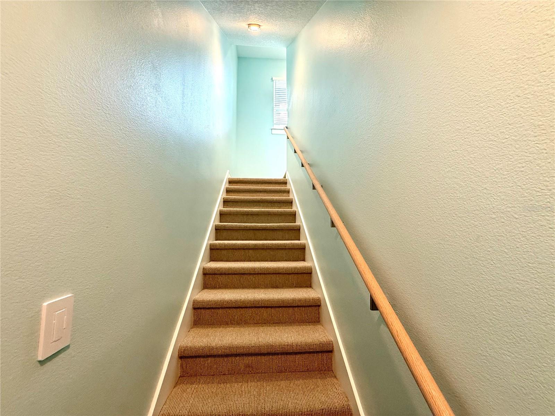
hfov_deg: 102.1
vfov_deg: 85.7
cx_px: 278
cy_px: 208
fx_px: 224
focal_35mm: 14
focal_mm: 2.22
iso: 320
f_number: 2.2
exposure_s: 1/120
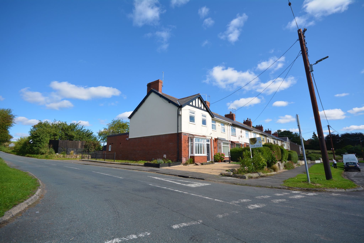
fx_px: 174
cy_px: 122
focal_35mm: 17
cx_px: 182
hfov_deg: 92.4
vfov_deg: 69.6
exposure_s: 1/250
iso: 100
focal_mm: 11.5
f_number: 8
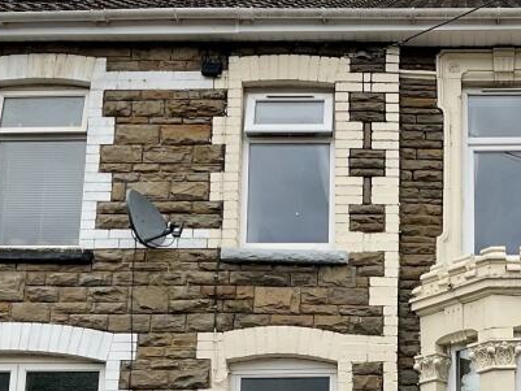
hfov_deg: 25.7
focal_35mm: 74
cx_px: 439
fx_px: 1114
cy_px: 378
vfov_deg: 19.4
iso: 16
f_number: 1.8
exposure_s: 1/674
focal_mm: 3
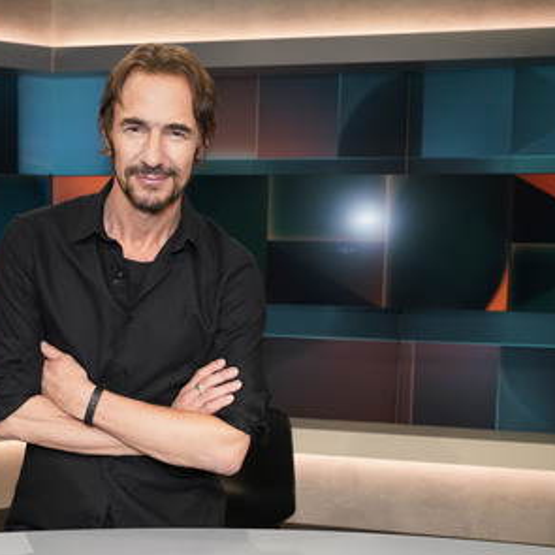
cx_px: 157
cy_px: 280
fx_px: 707
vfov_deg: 42.8
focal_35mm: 39
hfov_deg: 41.9
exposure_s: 1/125
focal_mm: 30
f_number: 5.6
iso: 2000
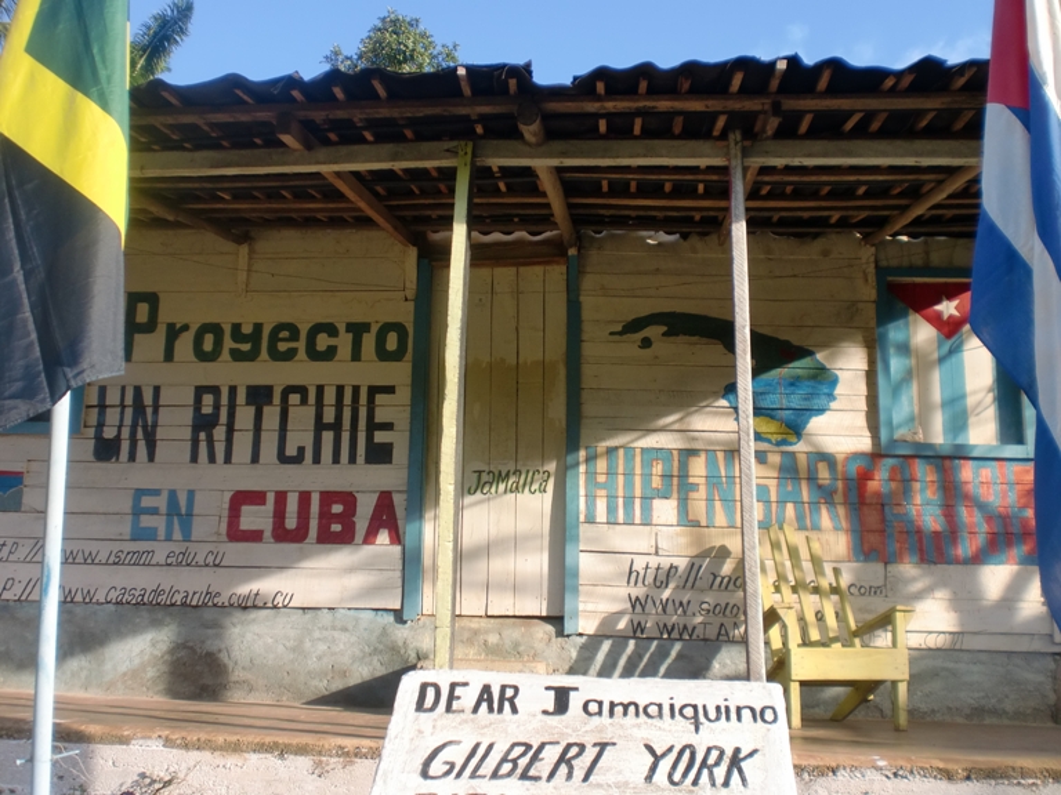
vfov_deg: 40.7
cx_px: 530
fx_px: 1073
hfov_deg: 52.6
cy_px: 398
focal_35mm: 35
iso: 64
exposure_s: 1/320
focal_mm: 6.3
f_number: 3.1
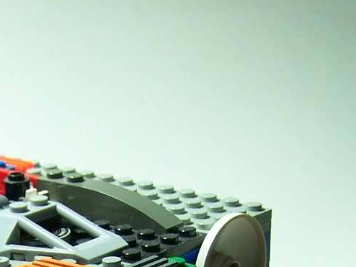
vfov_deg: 12.3
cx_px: 69
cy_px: 395
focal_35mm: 115
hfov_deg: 17.0
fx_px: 1183
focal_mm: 6.3
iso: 80
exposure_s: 1/40
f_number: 2.8
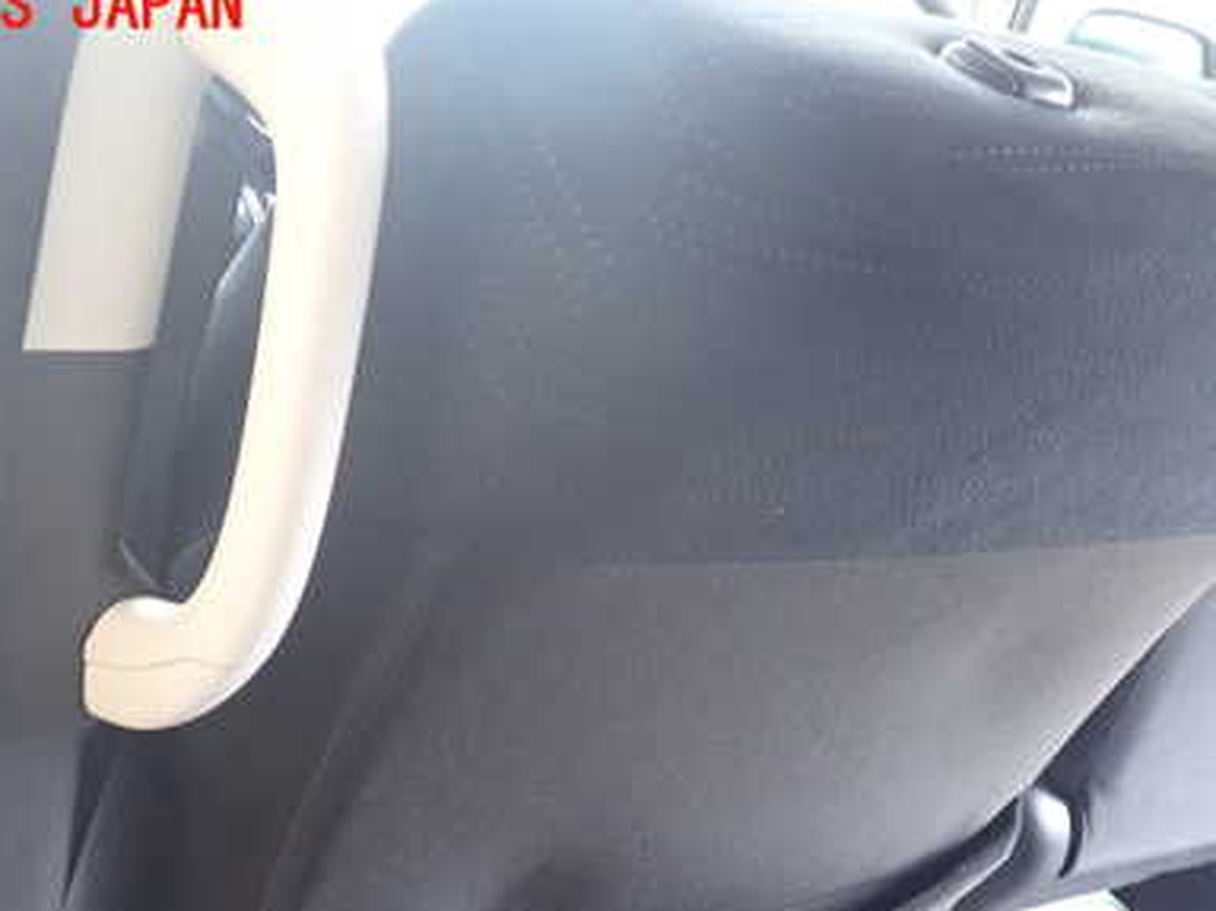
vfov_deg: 30.4
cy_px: 682
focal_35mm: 47
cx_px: 619
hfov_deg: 40.4
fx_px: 1651
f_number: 2.3
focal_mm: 5.4
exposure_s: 1/30
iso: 250
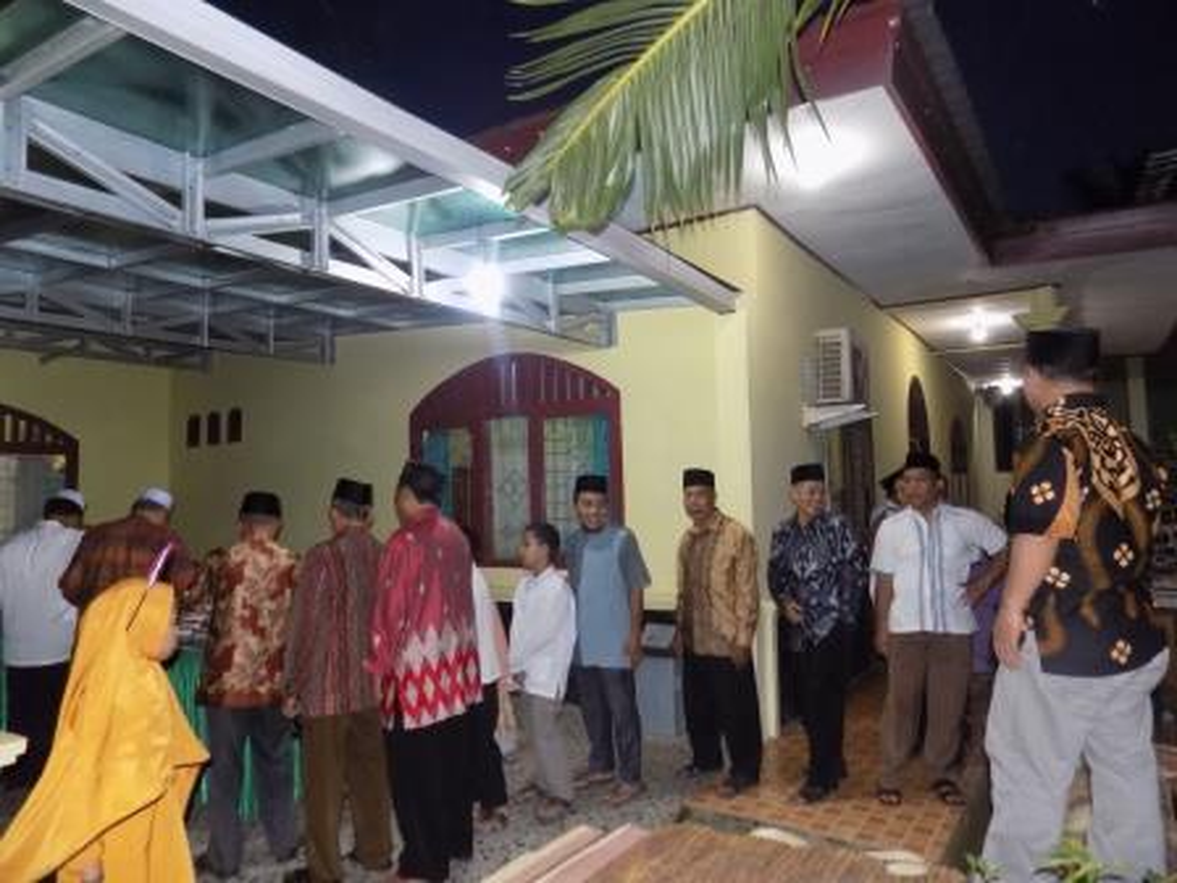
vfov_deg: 58.9
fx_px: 782
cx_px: 588
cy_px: 442
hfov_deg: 73.9
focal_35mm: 23
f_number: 3.1
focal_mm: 4
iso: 450
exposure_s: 1/30
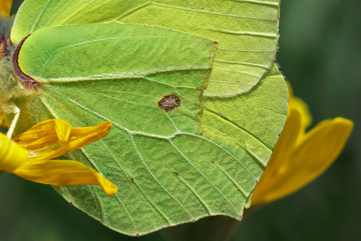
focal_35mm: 685
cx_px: 141
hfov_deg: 3.0
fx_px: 6868
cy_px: 81
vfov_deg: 2.0
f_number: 9
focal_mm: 150
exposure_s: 1/320
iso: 160
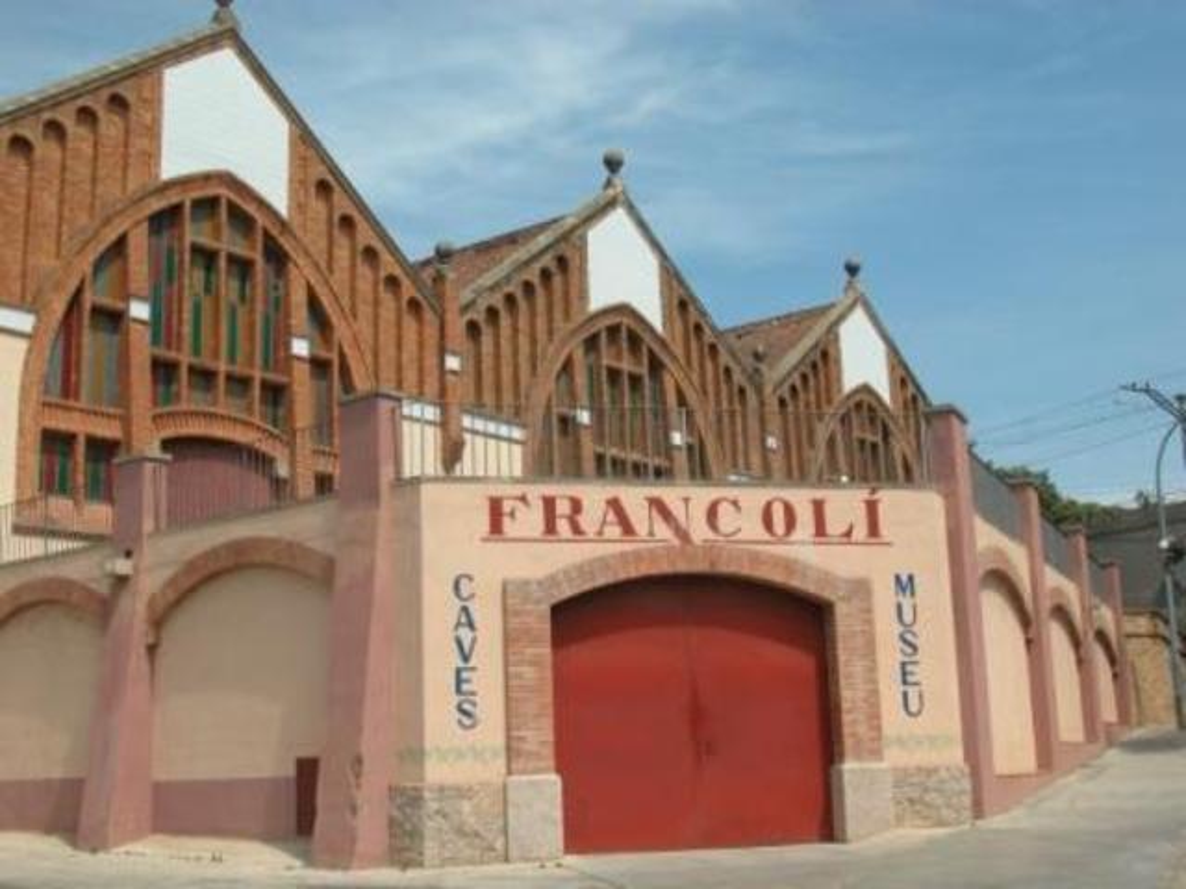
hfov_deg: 42.1
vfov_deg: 32.2
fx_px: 1542
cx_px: 593
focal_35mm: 45
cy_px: 444
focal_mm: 11.4
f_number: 6.6
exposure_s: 1/444
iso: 100
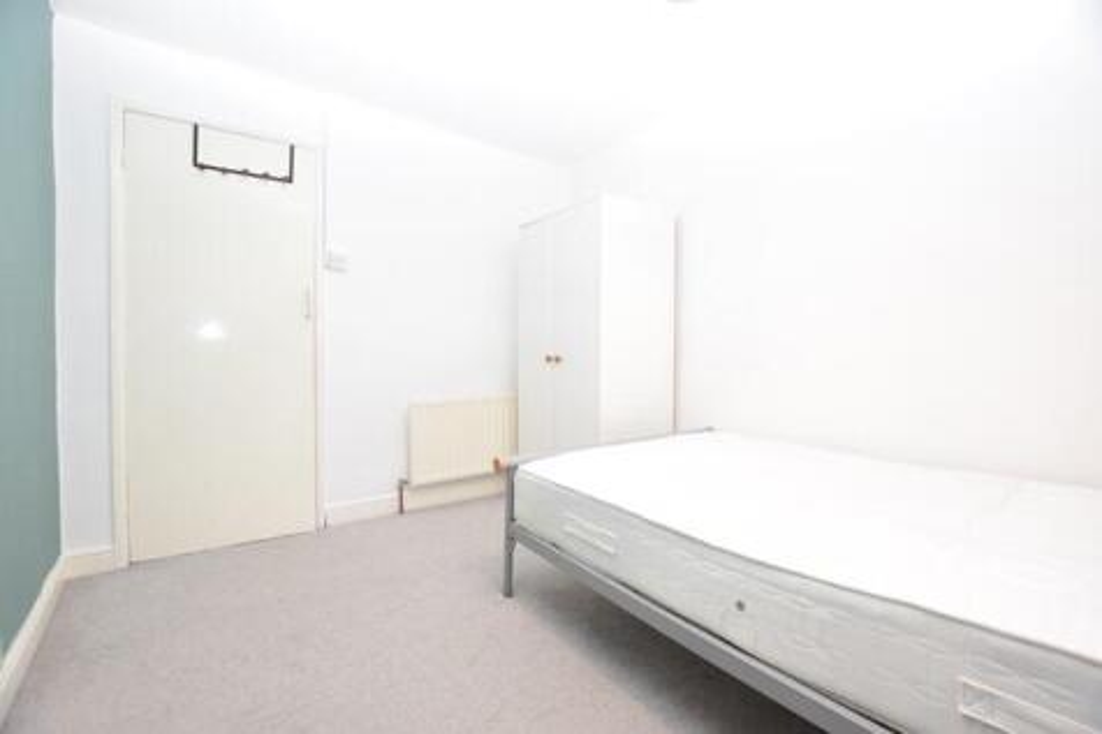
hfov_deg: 100.4
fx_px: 459
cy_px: 367
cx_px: 551
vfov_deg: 77.3
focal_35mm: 15
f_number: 4.5
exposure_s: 1/80
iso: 800
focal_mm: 10
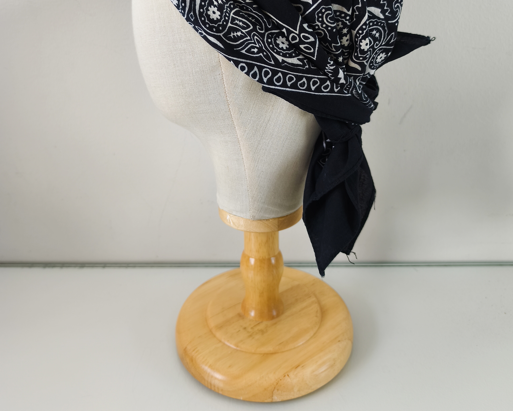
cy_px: 120
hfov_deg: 58.8
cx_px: 257
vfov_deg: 47.3
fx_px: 456
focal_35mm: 30
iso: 50
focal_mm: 6.14
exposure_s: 1/20
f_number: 1.65
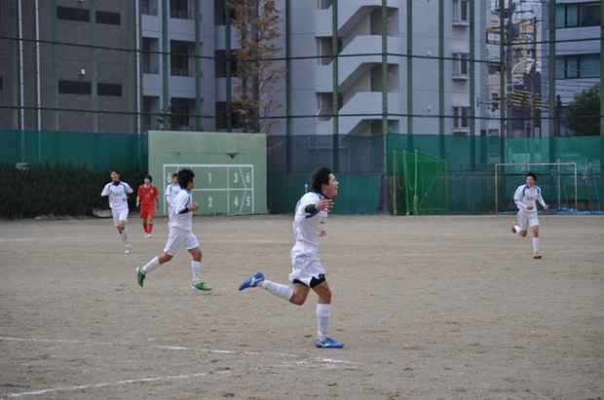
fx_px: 2060
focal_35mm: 123
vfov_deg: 11.1
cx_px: 302
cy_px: 200
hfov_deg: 16.7
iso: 720
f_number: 4.2
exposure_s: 1/1000
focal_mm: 82
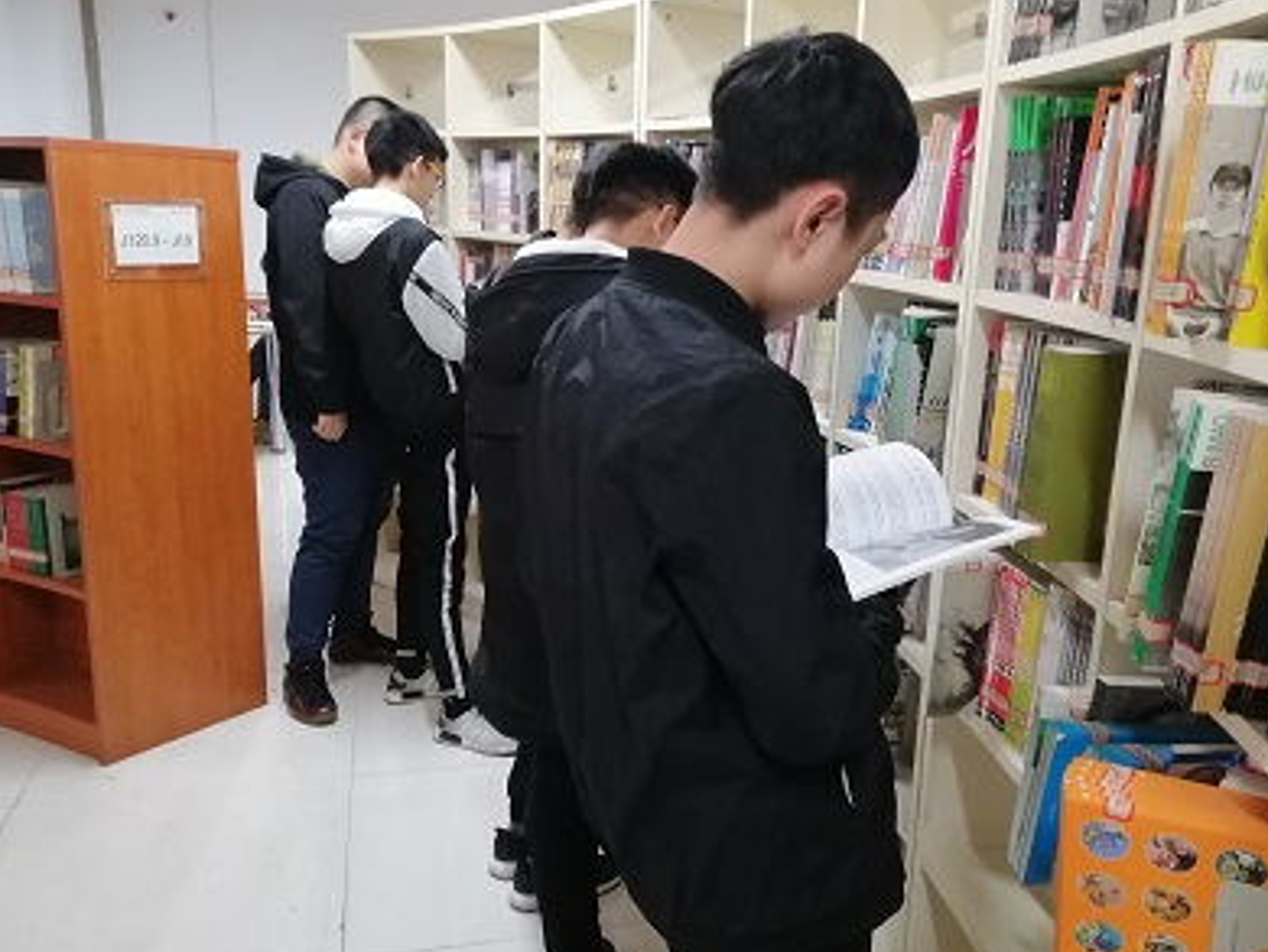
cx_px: 719
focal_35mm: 32
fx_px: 1173
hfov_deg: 56.6
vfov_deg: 44.2
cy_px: 491
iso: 500
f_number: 2.2
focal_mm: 3.81
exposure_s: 1/25
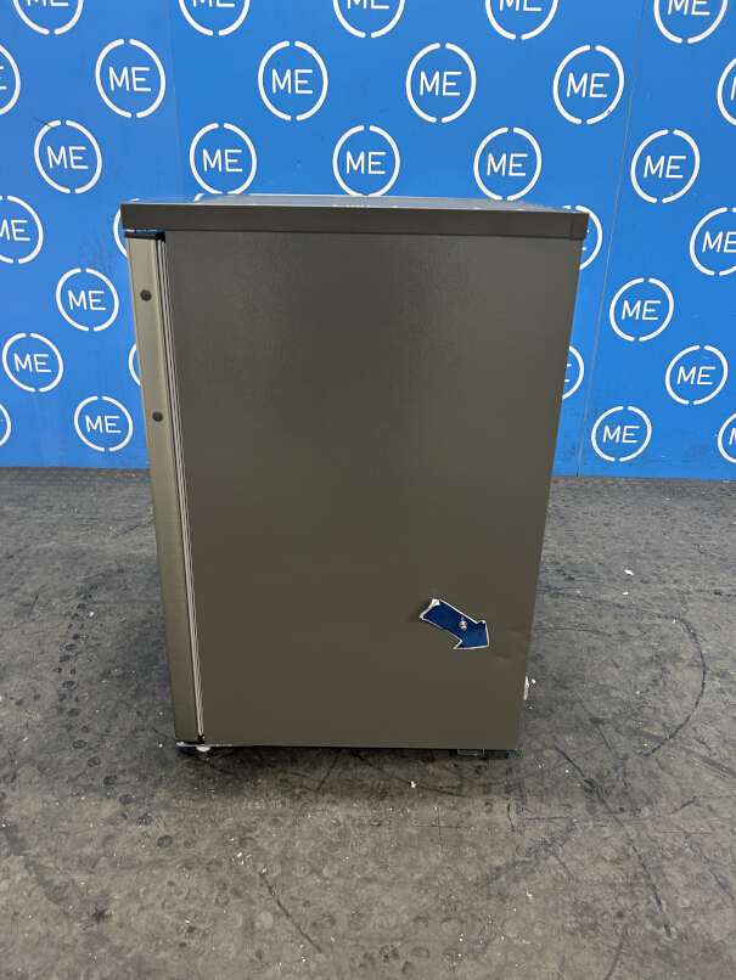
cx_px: 368
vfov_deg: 67.3
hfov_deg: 53.1
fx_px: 737
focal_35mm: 26
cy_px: 490
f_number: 1.5
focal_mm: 5.7
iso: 125
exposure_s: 1/50
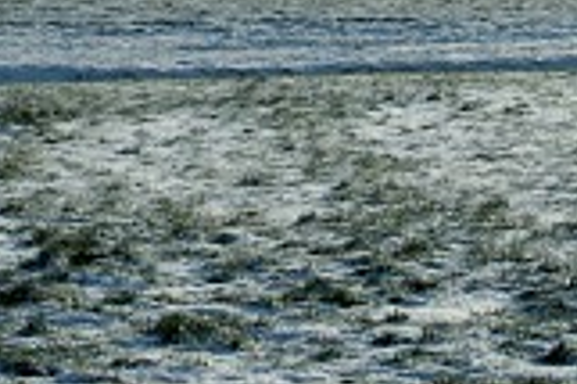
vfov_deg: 5.2
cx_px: 208
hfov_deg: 7.9
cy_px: -63
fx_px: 4179
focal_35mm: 261
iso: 400
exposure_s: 1/500
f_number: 13
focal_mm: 62
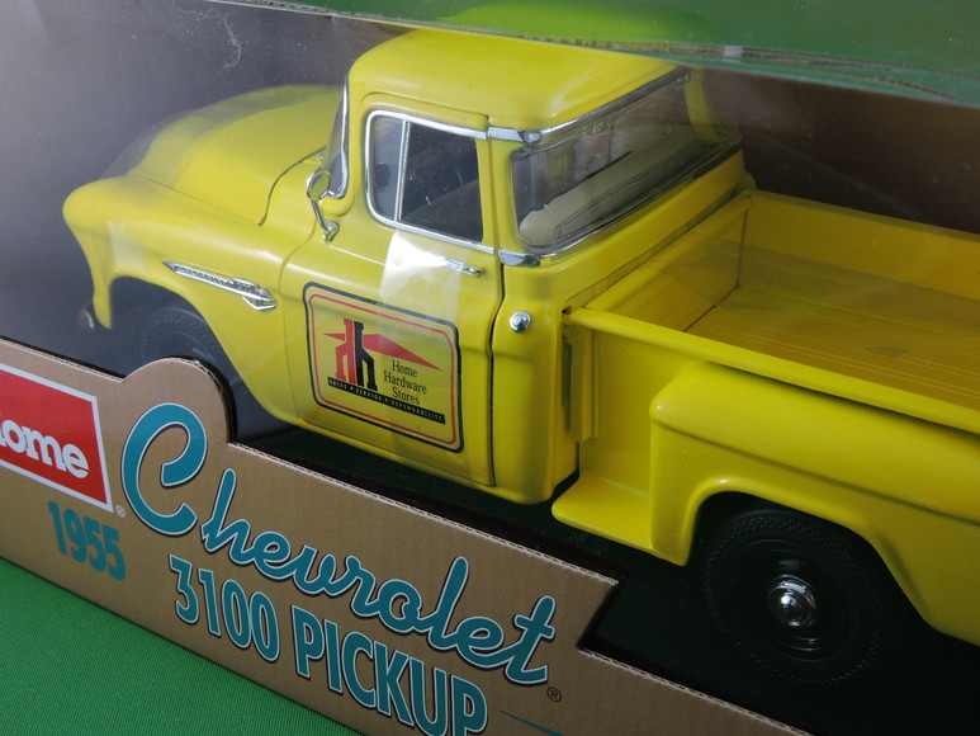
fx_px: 1416
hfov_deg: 38.2
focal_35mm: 50
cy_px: 368
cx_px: 490
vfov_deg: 29.1
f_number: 4
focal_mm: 9
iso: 100
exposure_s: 1/40
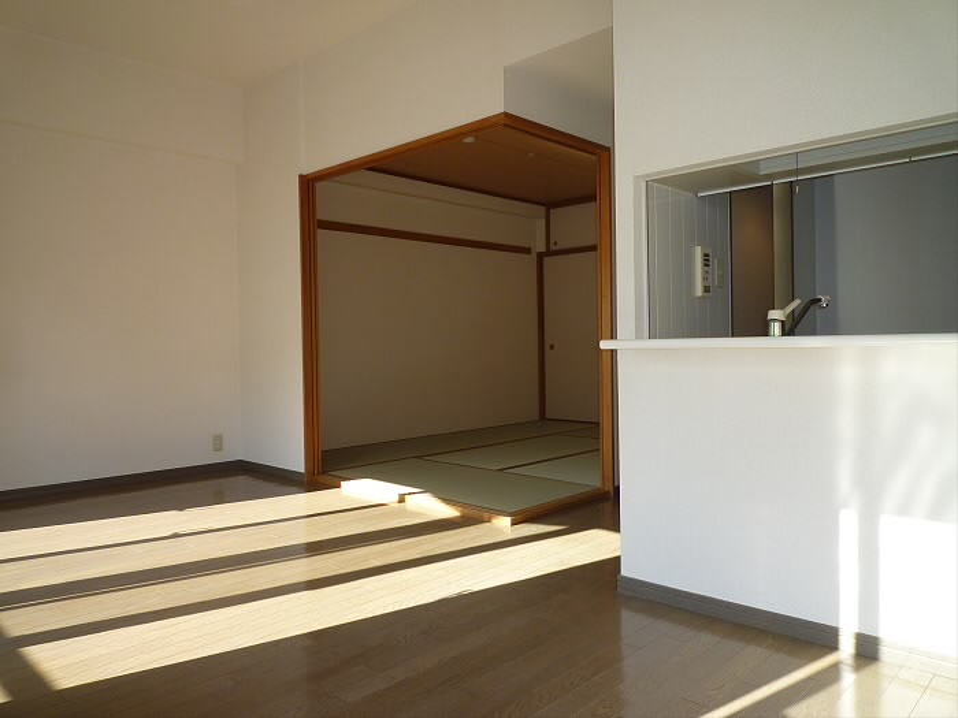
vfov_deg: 54.9
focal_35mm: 25
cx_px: 479
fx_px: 692
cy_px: 359
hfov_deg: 69.4
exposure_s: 1/160
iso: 100
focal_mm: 4.4
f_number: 2.8
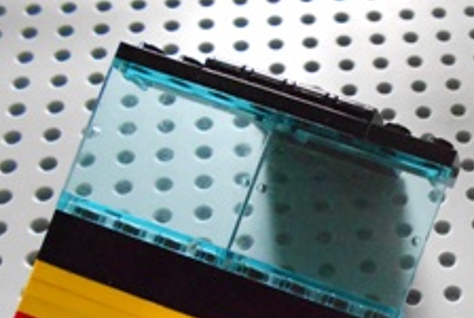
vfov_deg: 23.6
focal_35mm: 54
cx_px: 461
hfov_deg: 34.0
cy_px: 350
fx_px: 712
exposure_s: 1/60
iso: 800
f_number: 3.2
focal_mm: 4.6
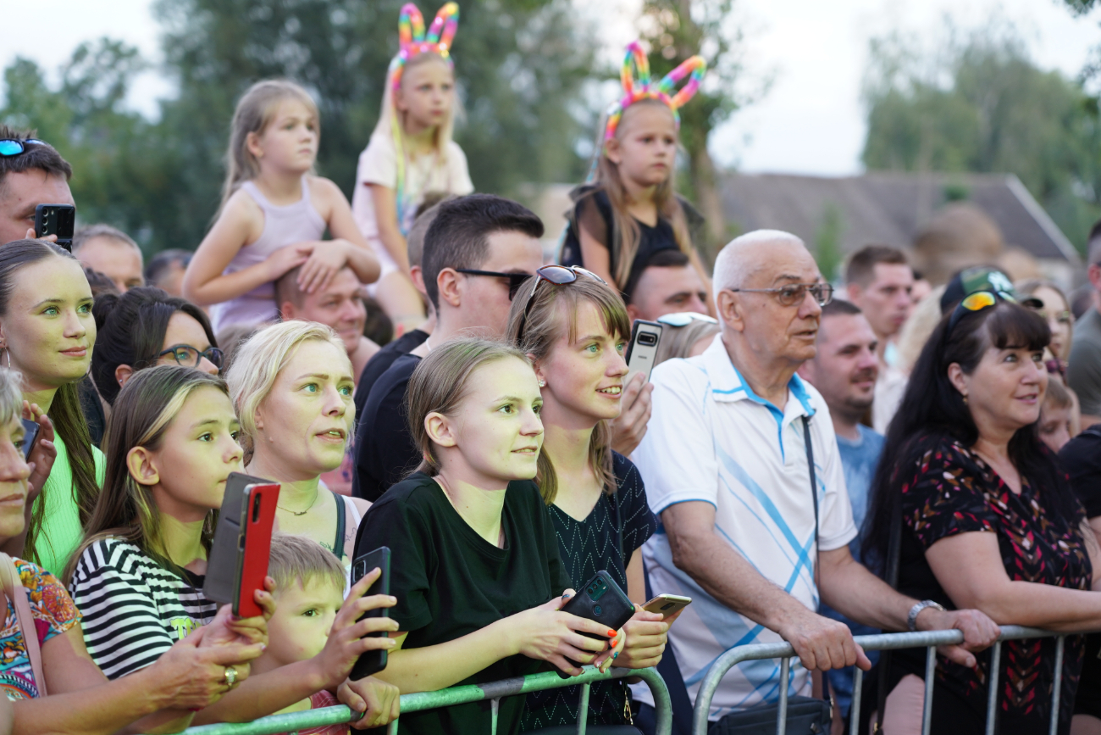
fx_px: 3211
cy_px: 368
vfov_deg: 13.0
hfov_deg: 19.5
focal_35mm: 105
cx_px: 550
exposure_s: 1/100
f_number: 4
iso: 500
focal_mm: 105
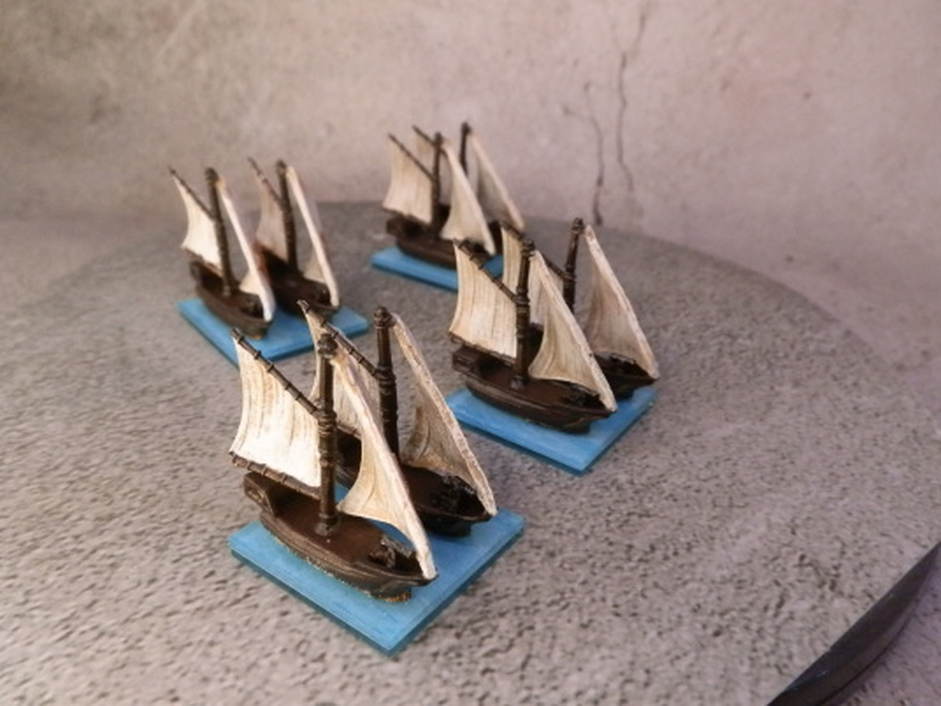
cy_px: 353
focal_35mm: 28
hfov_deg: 63.4
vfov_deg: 49.7
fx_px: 761
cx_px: 470
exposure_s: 1/160
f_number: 3.1
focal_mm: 5
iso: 400
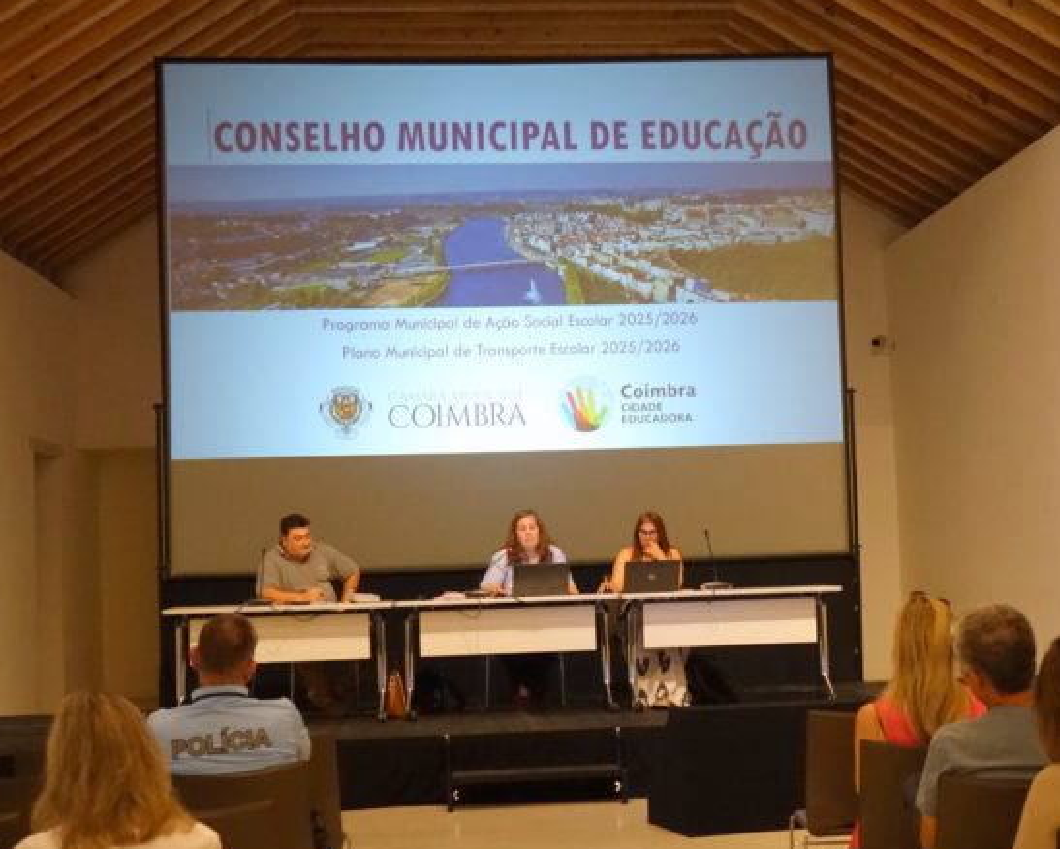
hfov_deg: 29.9
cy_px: 413
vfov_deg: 24.2
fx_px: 1977
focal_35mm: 63
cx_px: 636
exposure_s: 1/160
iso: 2000
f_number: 2.8
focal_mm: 18.59
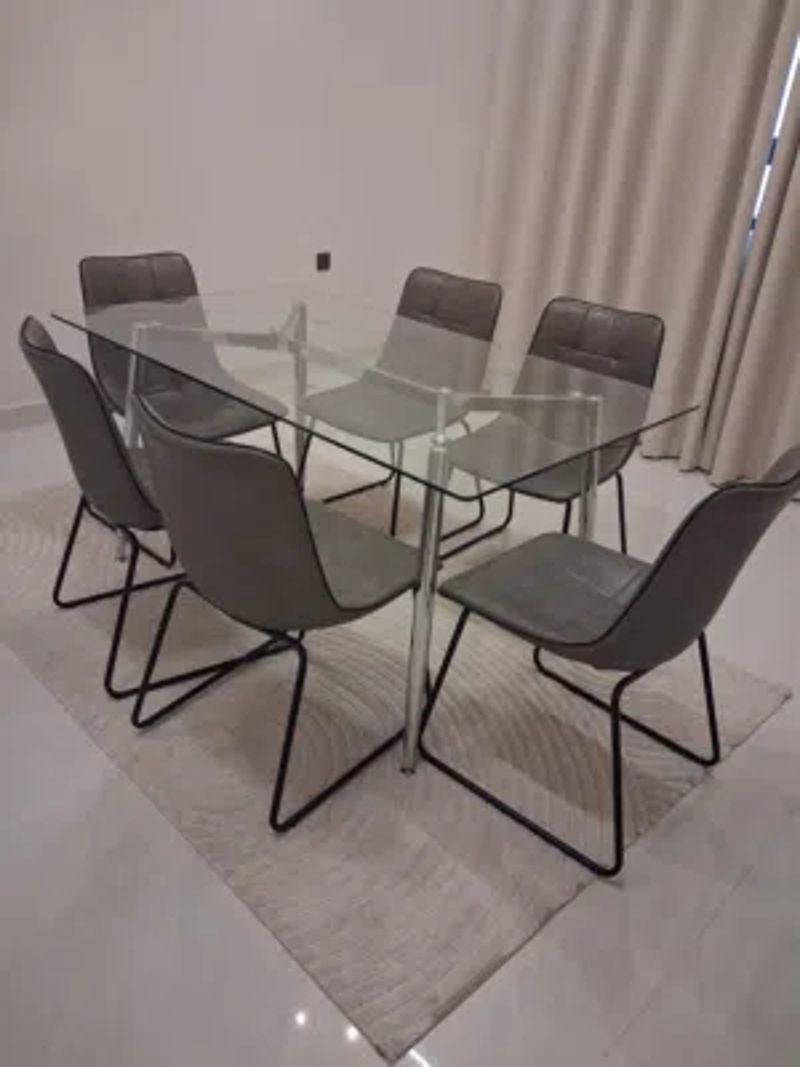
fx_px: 832
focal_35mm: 27
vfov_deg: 65.3
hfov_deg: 51.4
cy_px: 534
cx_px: 400
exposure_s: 1/50
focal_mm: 4
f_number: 1.8
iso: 640
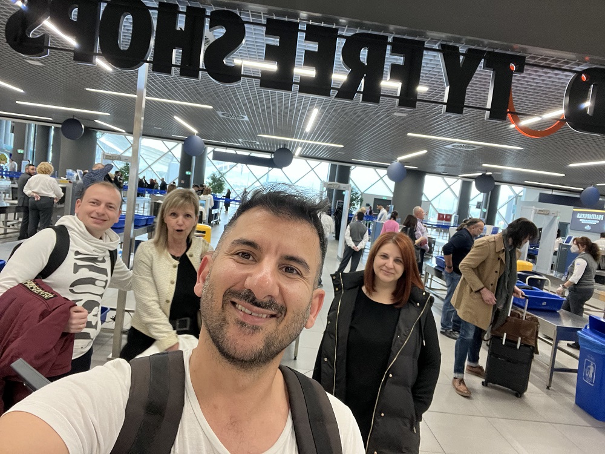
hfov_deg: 73.9
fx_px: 402
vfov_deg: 58.9
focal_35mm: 23
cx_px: 302
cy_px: 227
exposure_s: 1/60
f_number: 2.2
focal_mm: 2.71
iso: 200
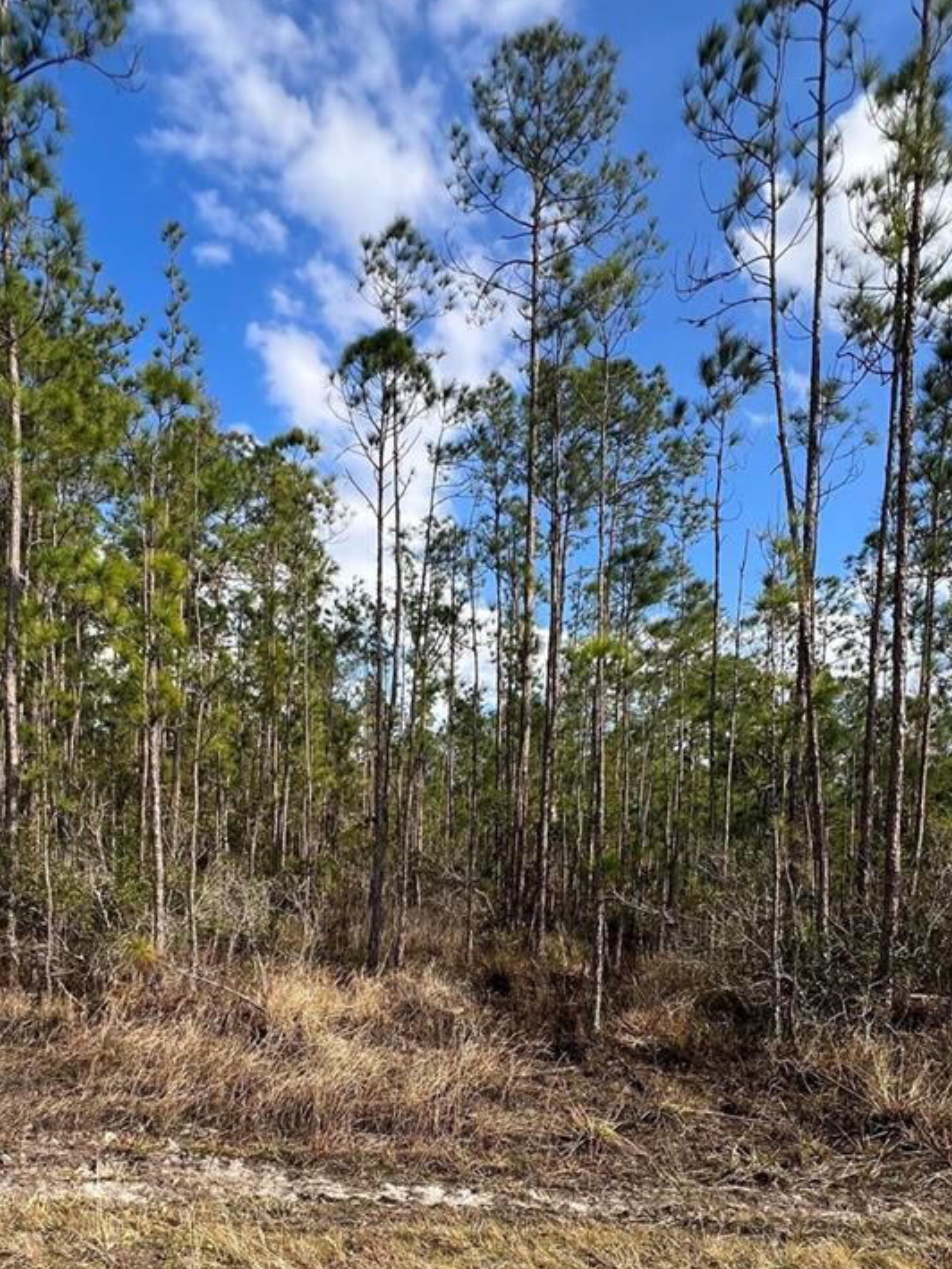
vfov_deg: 72.2
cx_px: 426
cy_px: 918
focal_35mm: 22
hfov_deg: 61.0
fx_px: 806
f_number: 1.8
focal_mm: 1.57
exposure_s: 1/834
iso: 32
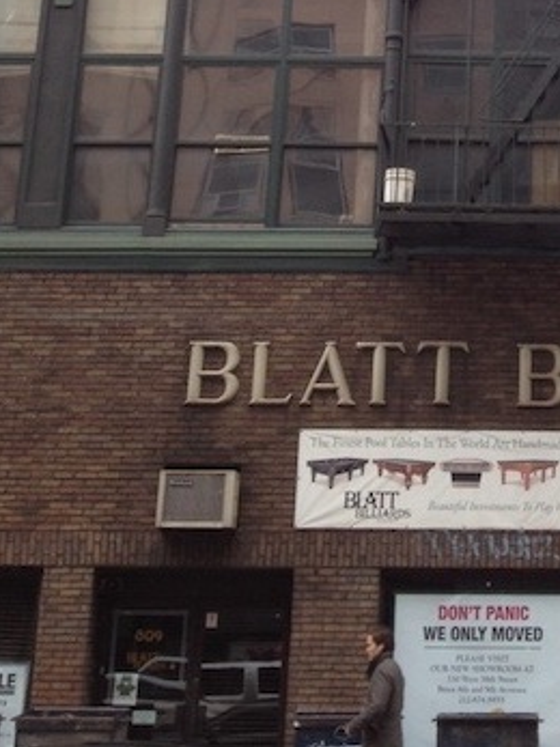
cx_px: 562
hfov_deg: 14.4
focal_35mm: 101
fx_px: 2180
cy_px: -170
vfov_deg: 18.4
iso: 64
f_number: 2.4
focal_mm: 4.28
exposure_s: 1/122
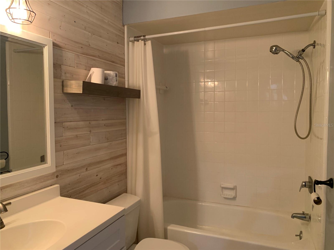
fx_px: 251
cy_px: 125
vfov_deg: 53.1
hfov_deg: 67.3
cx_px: 167
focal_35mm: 26
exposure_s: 1/60
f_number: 1.8
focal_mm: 4.25
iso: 200
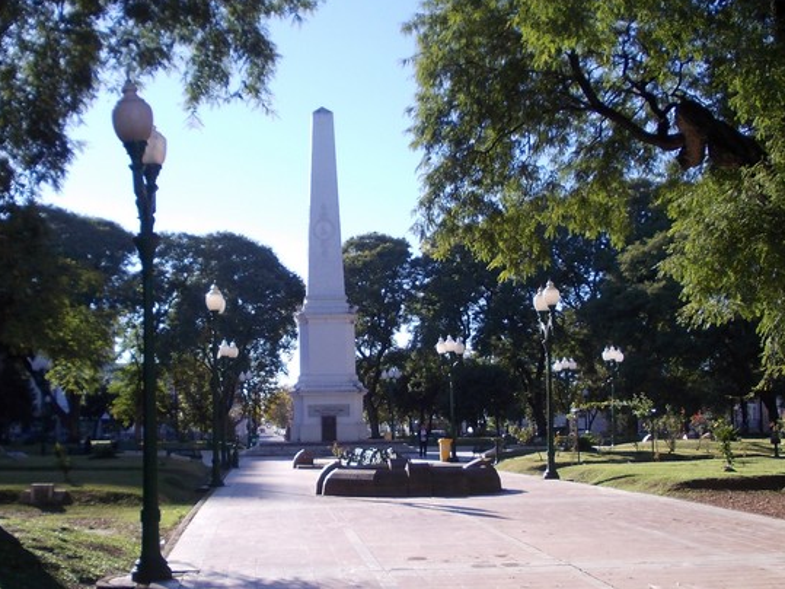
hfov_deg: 35.4
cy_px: 309
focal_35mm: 54
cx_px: 320
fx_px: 1224
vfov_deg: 27.0
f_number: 6.2
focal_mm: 5.3
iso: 80
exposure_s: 1/160
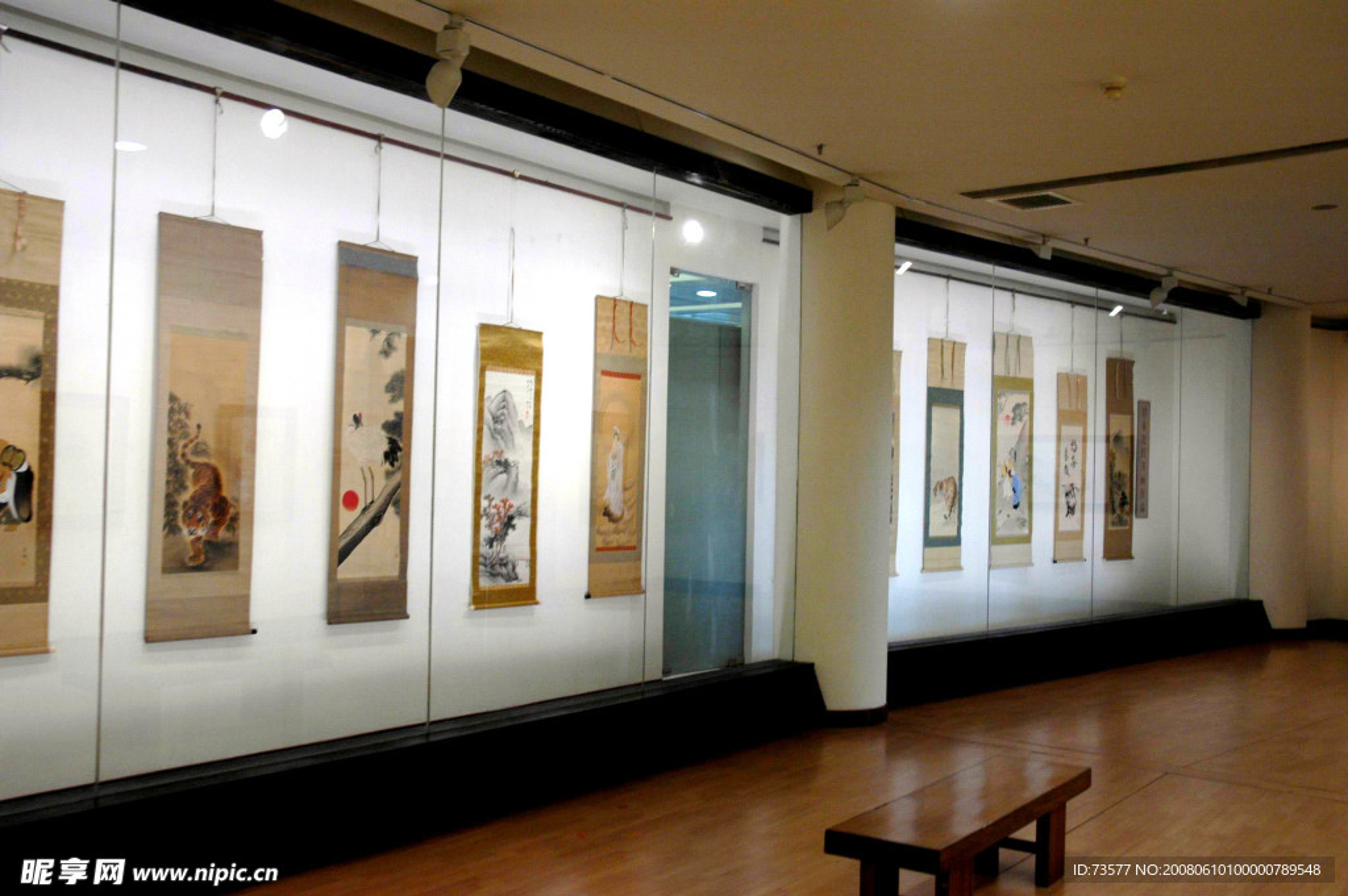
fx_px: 1347
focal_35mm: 36
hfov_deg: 53.2
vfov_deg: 36.8
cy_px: 448
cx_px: 674
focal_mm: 24
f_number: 5
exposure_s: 1/60
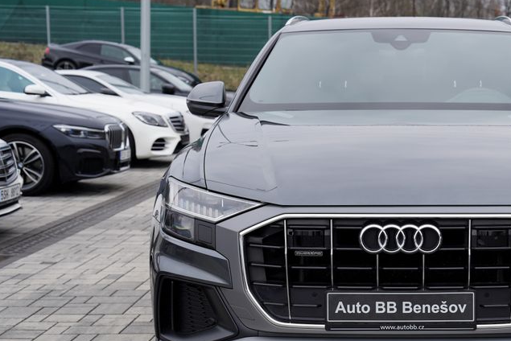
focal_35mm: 79
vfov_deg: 17.2
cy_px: 232
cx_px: 405
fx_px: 1122
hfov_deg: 25.2
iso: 100
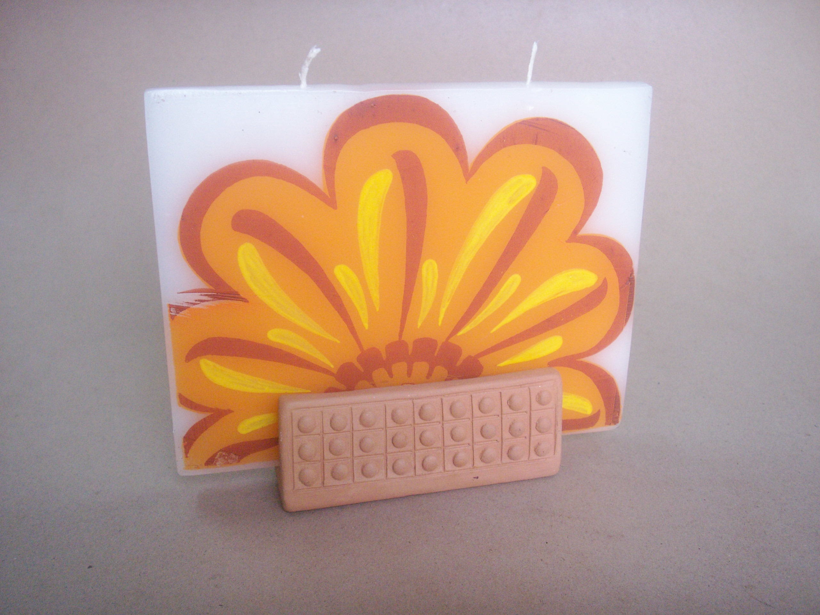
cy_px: 308
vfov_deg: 38.7
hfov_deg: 50.1
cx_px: 410
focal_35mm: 37
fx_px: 876
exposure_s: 1/15
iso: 160
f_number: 3.5
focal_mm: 7.7
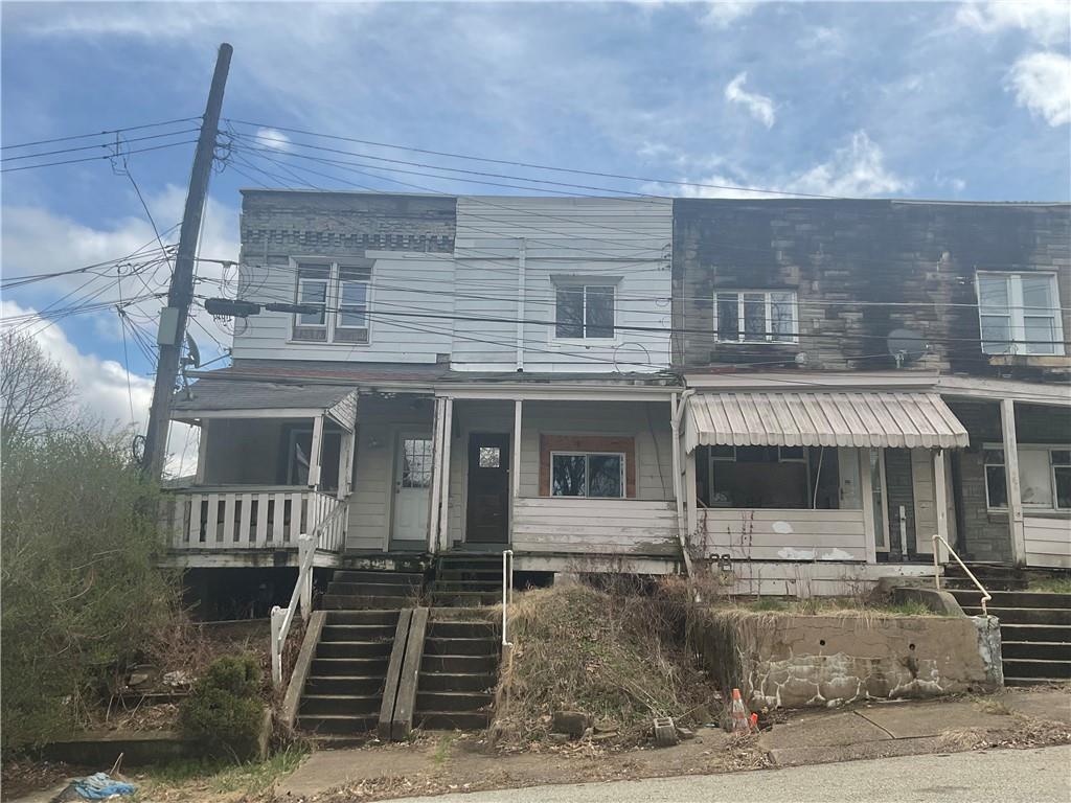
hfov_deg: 61.7
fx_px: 897
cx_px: 536
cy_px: 402
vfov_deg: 48.2
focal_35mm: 29
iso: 16
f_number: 1.8
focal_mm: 3
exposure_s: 1/1626
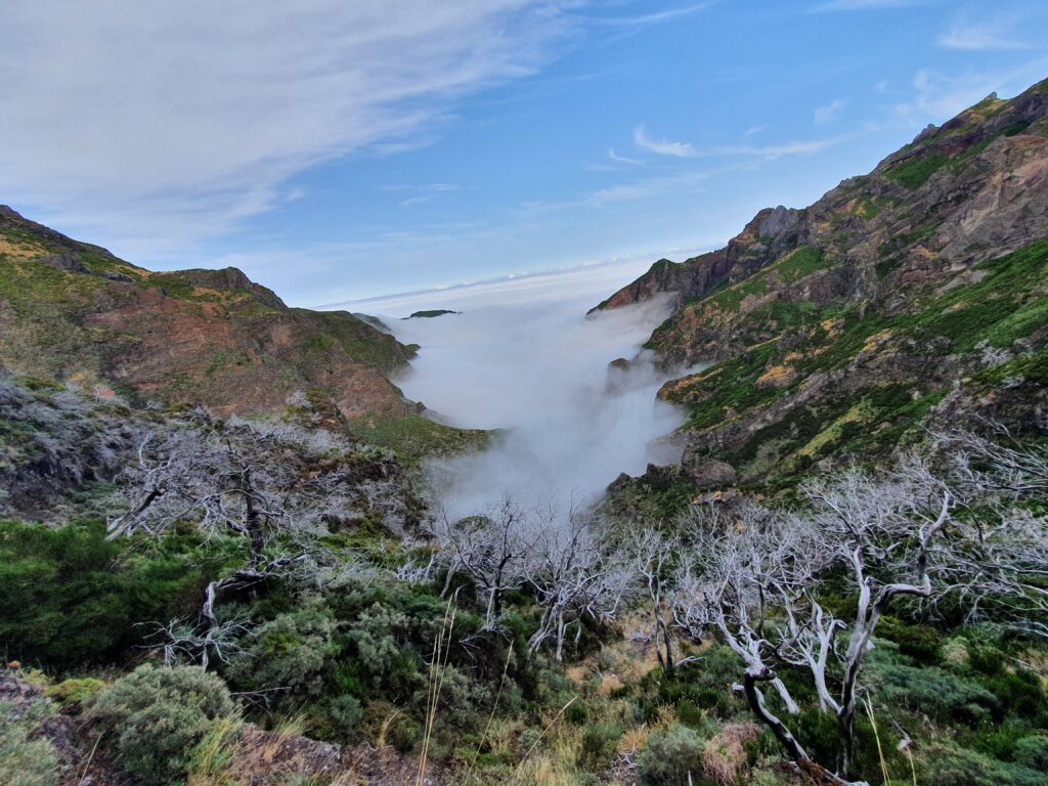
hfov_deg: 106.2
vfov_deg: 89.9
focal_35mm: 13
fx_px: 394
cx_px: 524
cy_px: 393
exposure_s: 1/734
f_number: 2.2
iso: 50
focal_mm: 1.8
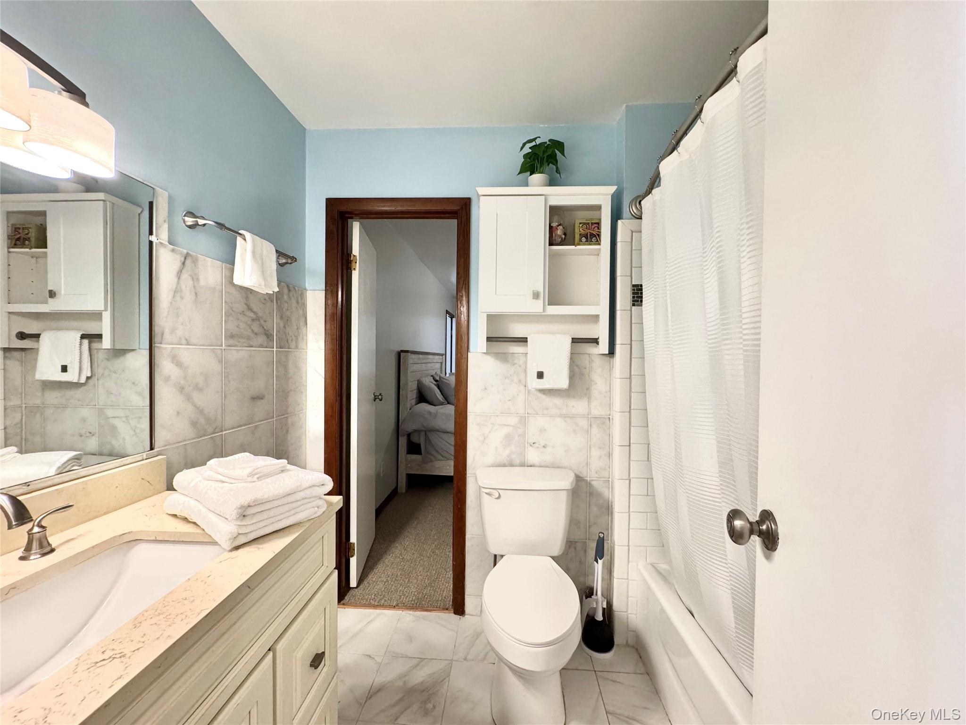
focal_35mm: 14
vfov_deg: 85.7
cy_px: 362
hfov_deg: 102.1
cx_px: 483
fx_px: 391
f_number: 2.2
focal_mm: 2.22
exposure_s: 1/60
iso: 400
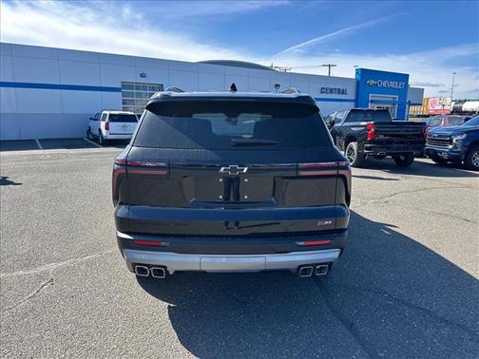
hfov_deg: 71.6
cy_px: 180
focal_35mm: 24
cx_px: 240
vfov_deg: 56.8
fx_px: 332
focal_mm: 6.86
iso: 80
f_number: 1.78
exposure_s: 1/1304
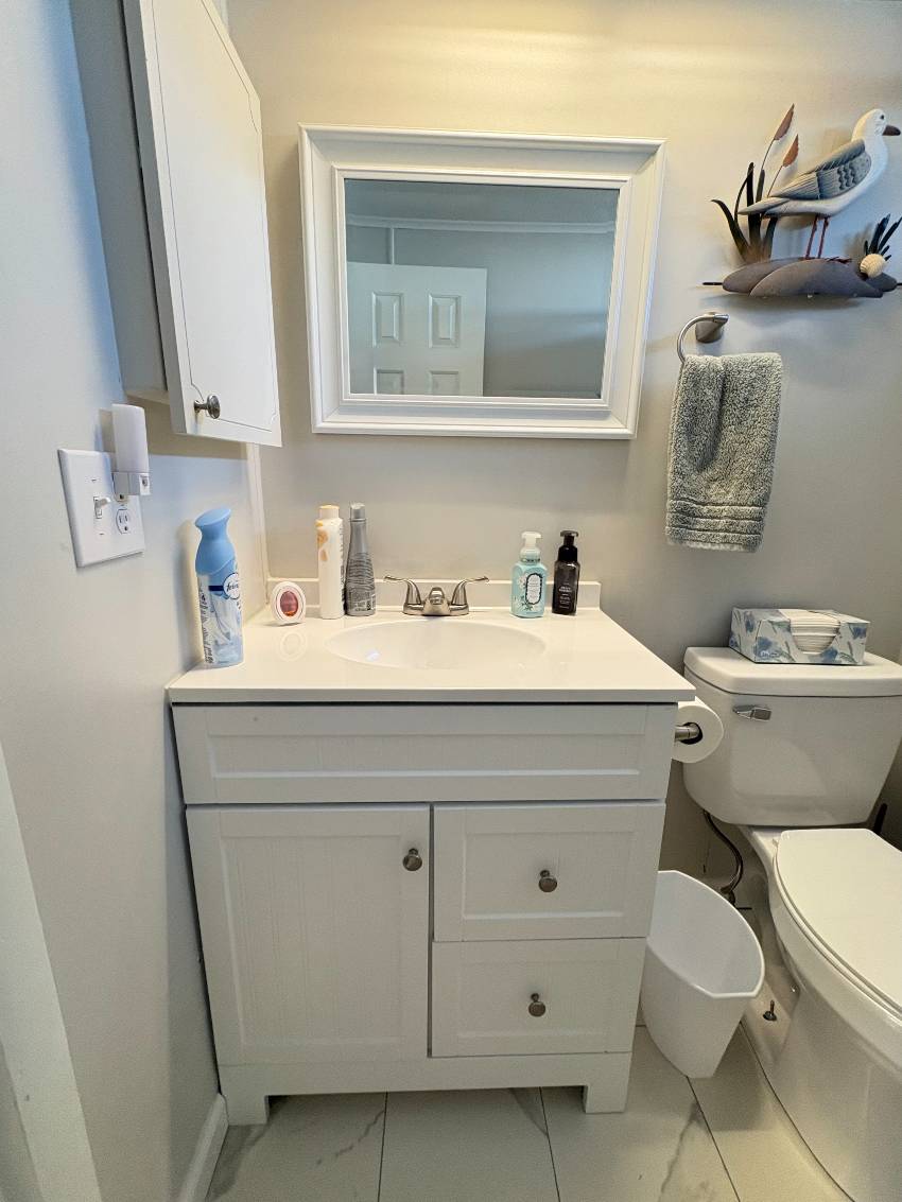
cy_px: 601
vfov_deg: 102.1
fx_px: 486
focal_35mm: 14
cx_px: 451
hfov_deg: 85.7
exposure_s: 1/60
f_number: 2.2
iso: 320
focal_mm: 2.22
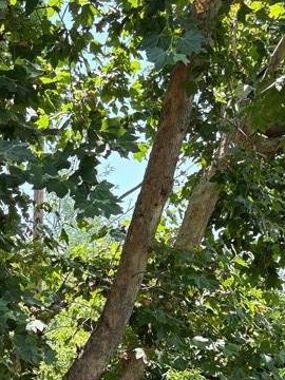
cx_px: -60
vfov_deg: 24.3
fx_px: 812
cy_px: 436
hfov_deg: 18.8
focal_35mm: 74
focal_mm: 5.96
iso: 64
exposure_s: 1/306
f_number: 1.6
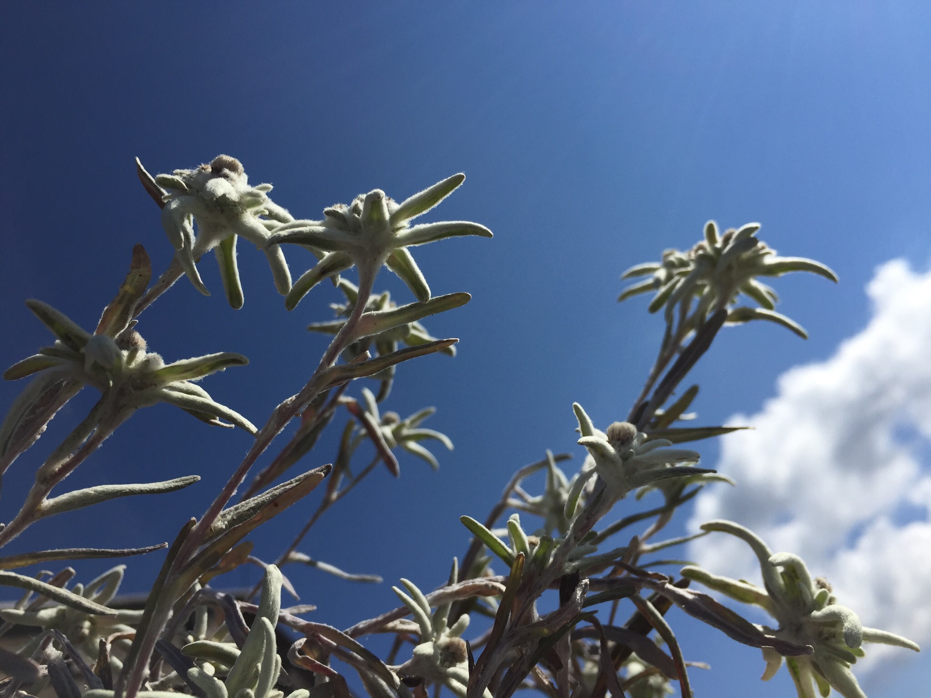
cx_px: 466
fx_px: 780
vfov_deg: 48.2
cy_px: 349
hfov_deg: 61.7
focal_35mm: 29
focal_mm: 4.15
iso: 32
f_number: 2.2
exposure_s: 1/4950
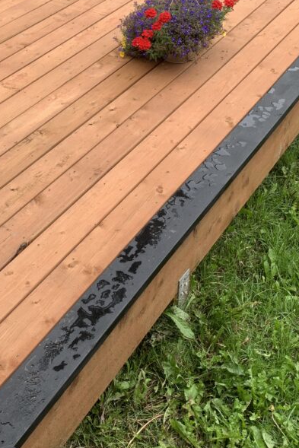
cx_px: 103
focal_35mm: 47
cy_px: 208
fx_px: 585
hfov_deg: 28.5
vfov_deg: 41.9
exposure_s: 1/203
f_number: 1.8
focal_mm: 4.25
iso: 25
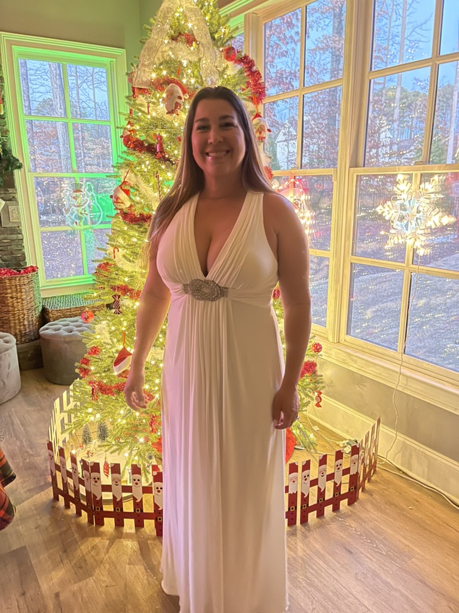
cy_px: 306
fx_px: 442
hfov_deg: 54.9
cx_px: 230
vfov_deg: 69.4
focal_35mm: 25
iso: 1000
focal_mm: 5.1
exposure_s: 1/17
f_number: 1.6
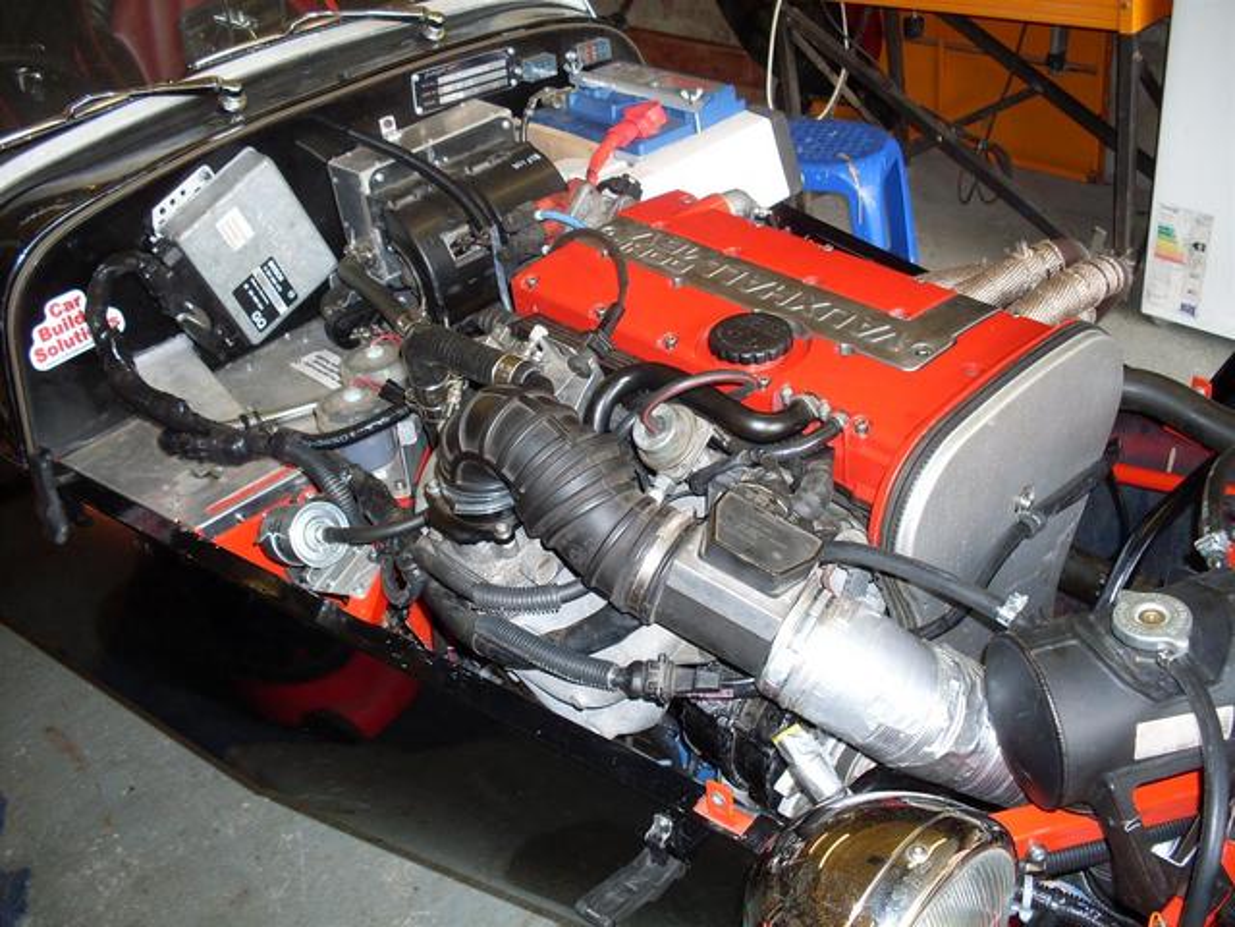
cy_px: 464
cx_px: 618
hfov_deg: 49.0
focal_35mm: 38
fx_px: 1356
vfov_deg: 37.7
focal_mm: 6.3
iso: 100
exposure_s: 1/45
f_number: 2.8
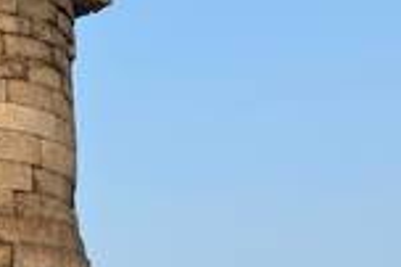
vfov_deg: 8.6
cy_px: 301
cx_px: -103
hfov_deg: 12.6
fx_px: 1758
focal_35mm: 158
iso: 64
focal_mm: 6.86
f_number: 1.78
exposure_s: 1/2304
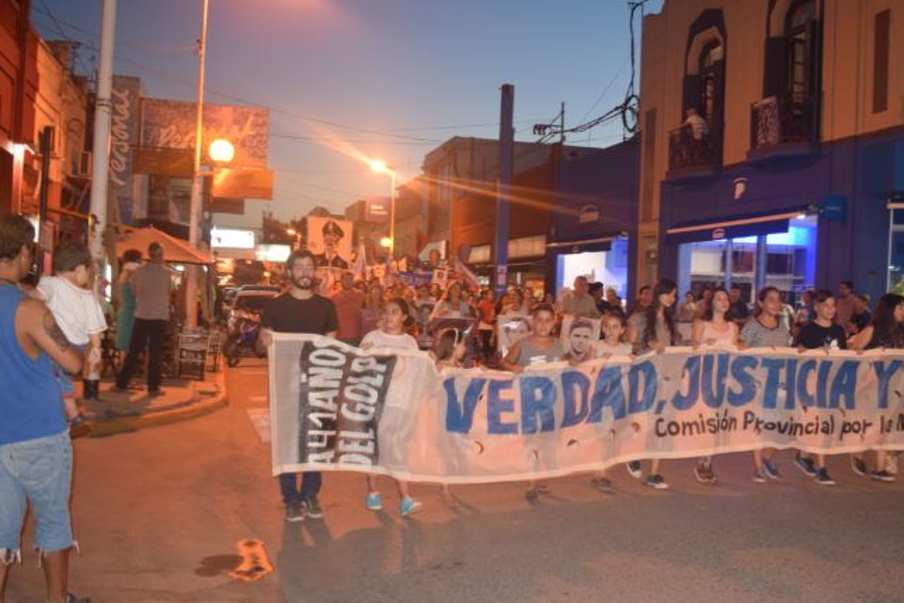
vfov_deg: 32.7
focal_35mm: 41
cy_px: 307
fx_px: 1030
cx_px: 552
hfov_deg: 47.1
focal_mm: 22
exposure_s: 1/20
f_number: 3.8
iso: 800
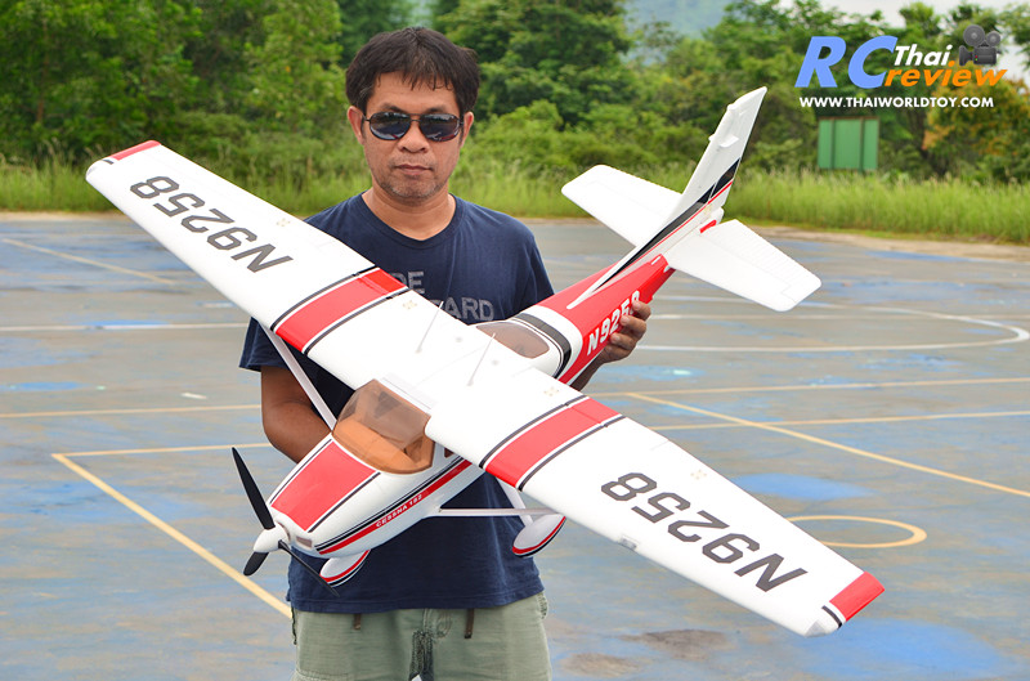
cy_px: 340
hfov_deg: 27.1
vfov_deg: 18.1
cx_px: 515
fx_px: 2140
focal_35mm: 75
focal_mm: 50
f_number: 5.6
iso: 100
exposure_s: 1/50
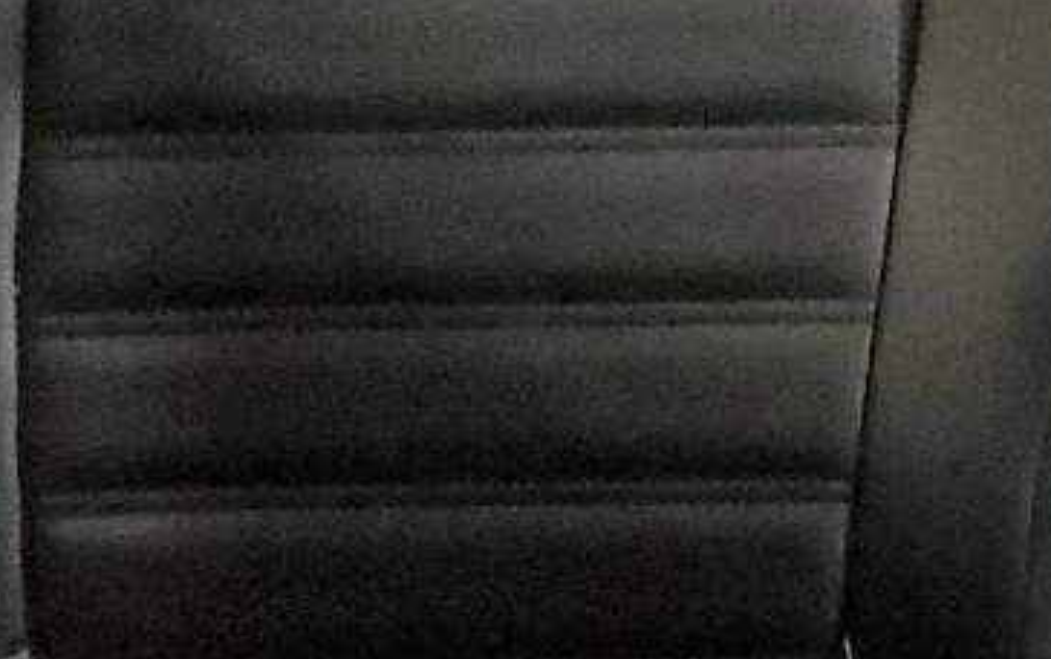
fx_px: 3468
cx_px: 1833
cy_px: -517
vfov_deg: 10.2
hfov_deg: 15.2
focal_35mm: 121
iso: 931
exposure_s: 1/15
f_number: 1.5
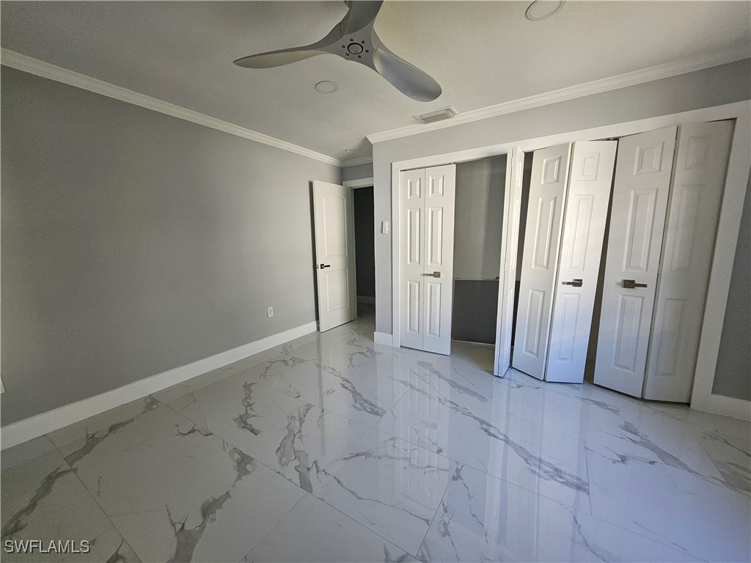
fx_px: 282
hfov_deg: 106.2
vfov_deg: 89.9
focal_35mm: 13
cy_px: 282
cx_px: 376
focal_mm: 1.74
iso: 100
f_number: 2.2
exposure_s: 1/77.4
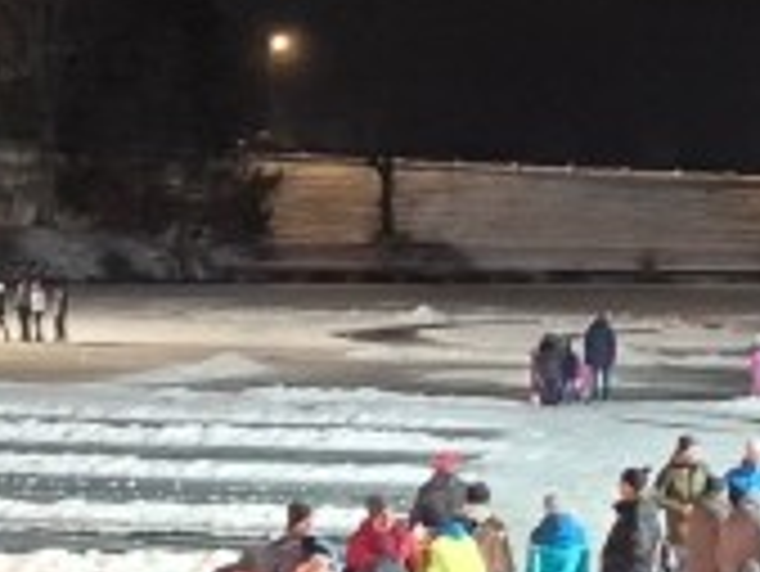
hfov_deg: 14.2
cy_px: 329
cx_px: 490
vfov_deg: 10.7
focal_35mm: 139
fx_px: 3054
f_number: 1.8
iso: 1600
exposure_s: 1/17
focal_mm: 5.4
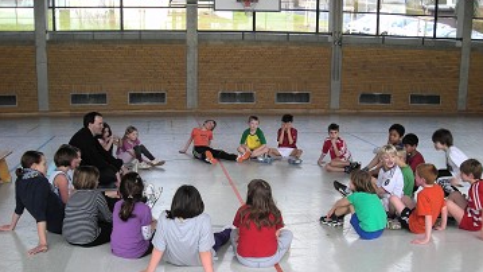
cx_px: 239
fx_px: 538
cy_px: 177
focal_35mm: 42
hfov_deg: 48.4
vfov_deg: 28.2
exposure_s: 1/30
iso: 50
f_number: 3.2
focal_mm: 6.3
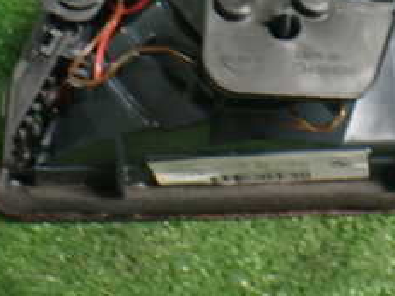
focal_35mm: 78
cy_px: -72
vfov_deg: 17.8
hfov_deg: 24.7
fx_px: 890
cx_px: 299
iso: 800
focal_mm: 5.4
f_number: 2.3
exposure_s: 1/30
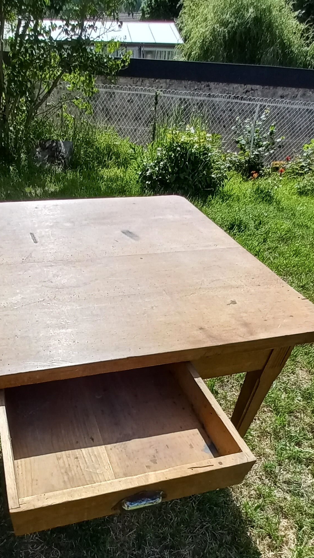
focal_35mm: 23
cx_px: 98
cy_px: 395
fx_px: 340
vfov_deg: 74.8
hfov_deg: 48.5
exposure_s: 1/869
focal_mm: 1.42
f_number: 2.2
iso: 40
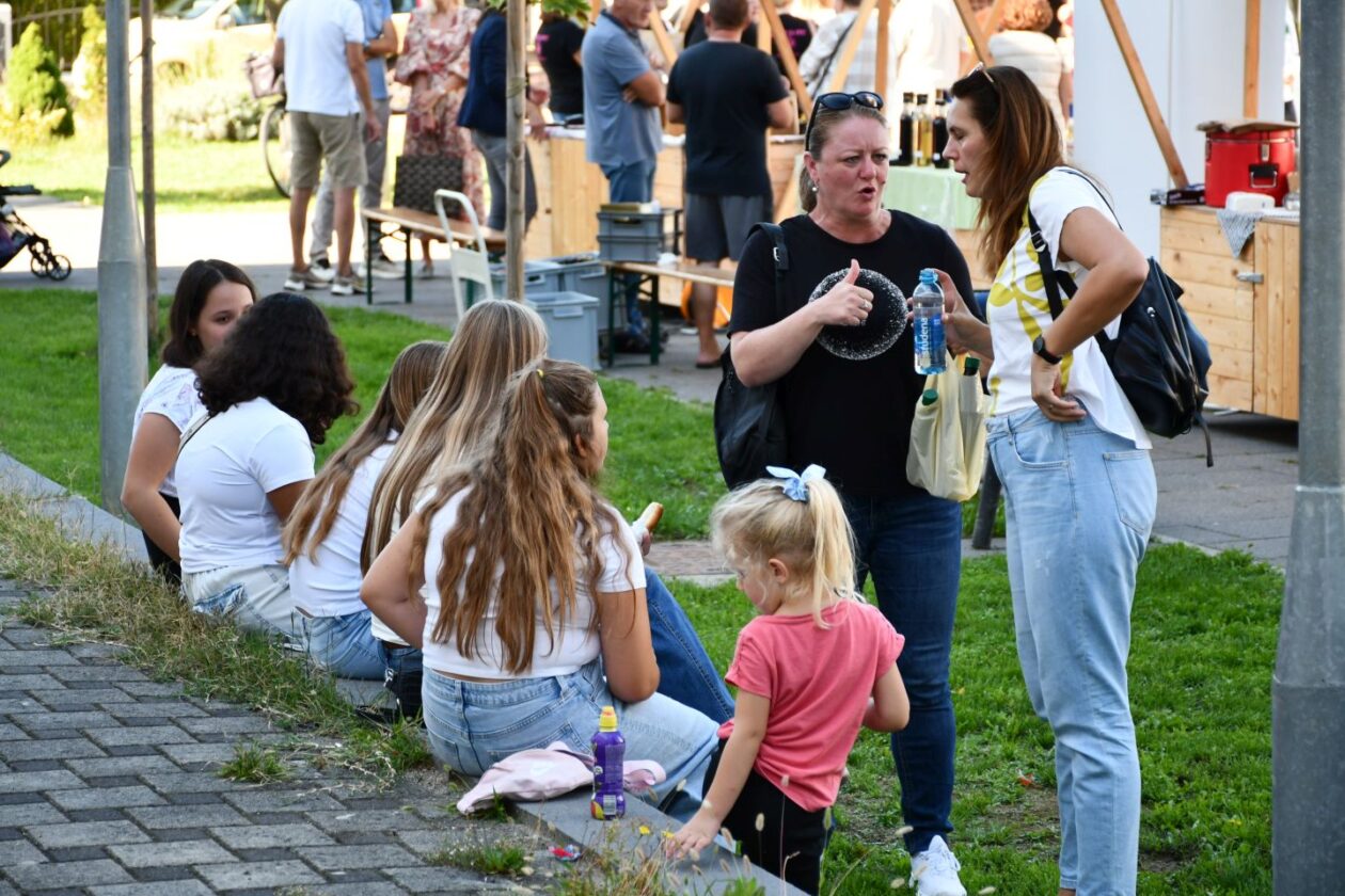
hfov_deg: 17.1
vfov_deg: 11.4
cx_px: 672
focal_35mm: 120
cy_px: 448
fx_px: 4483
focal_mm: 80
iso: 560
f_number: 5.3
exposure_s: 1/250
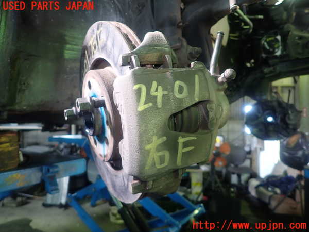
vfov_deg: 54.9
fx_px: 223
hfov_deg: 69.4
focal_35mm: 25
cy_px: 116
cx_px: 154
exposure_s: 1/40
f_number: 2
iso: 200
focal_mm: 4.5
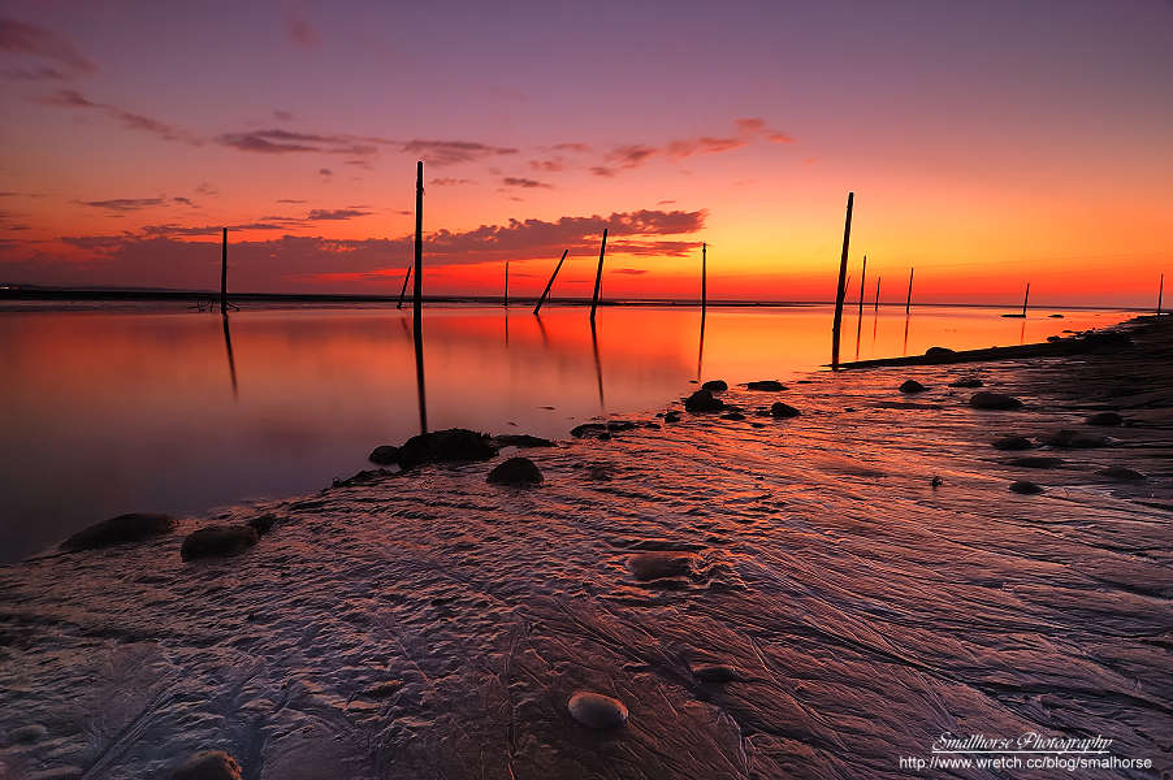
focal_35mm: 18
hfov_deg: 90.0
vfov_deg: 67.3
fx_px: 586
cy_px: 390
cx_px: 586
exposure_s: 25
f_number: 8
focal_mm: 12
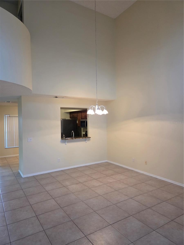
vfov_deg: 73.9
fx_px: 163
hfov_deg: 58.9
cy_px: 122
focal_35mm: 23
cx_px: 92
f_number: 1.8
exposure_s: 1/120
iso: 640
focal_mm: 5.4
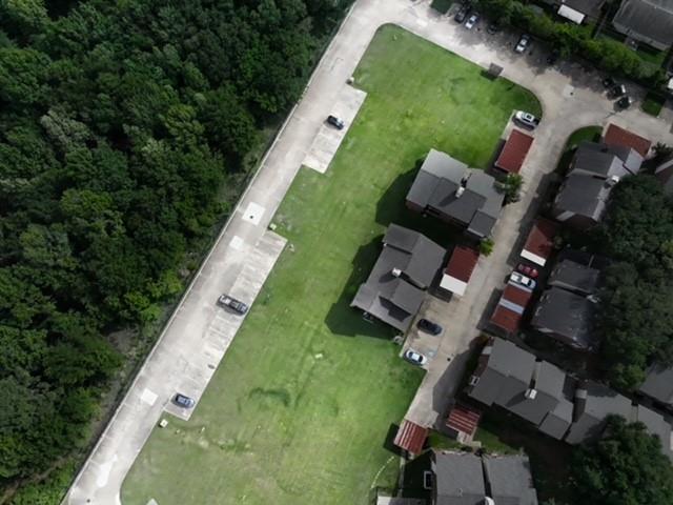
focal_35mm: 24
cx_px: 336
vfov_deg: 56.8
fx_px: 467
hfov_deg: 71.6
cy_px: 252
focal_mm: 12.29
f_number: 7.1
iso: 6400
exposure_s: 1/640
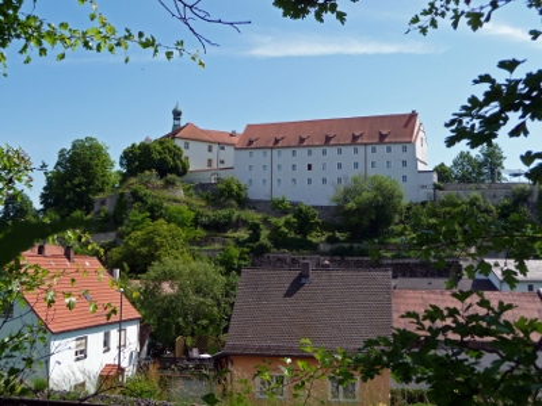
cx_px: 271
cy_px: 203
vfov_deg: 36.0
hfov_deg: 46.8
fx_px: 626
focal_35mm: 40
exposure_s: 1/640
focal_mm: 6.7
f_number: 3.9
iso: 100
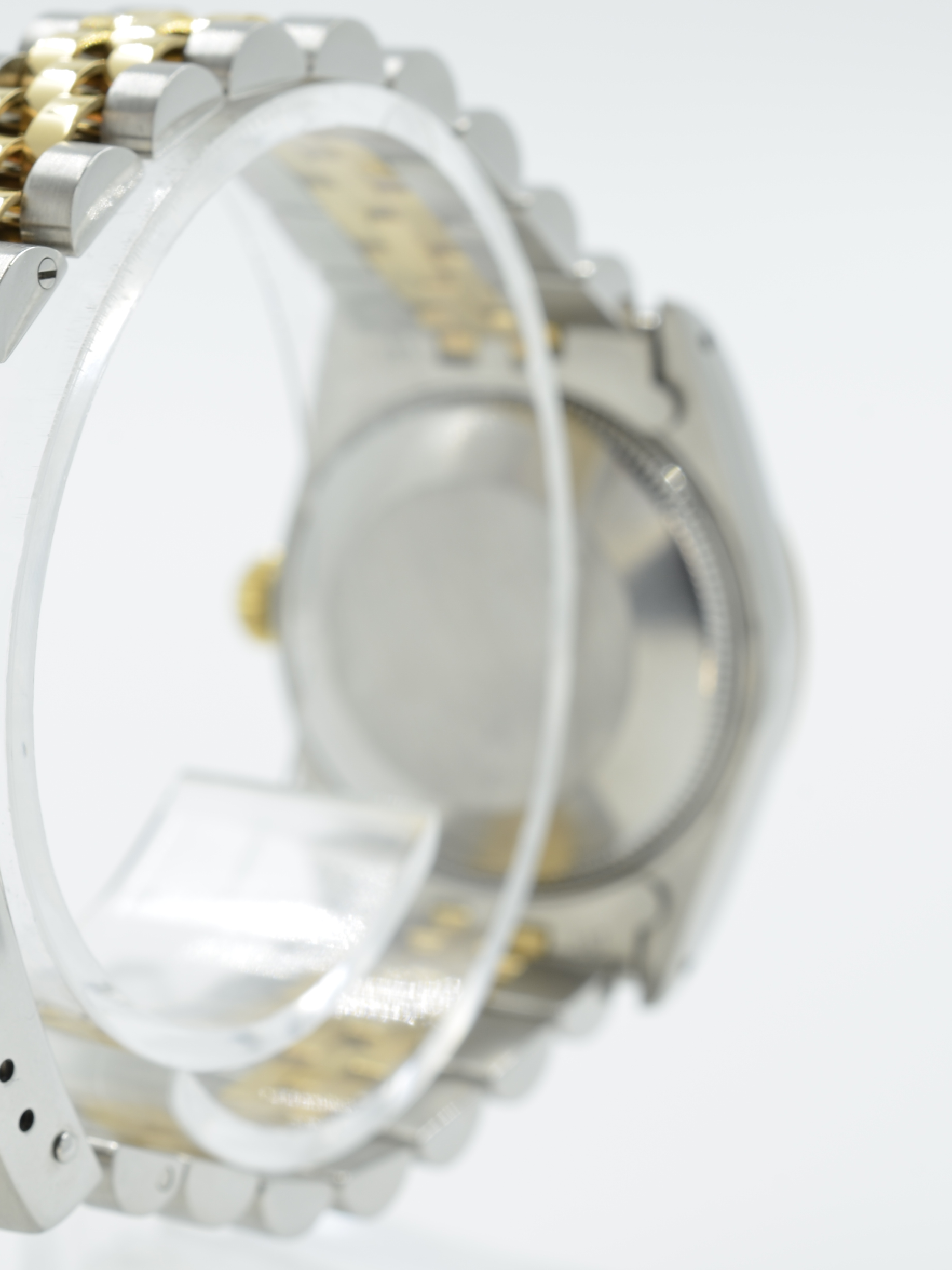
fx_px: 3191
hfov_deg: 16.9
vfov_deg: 22.5
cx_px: 277
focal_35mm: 87
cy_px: 635
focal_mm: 40
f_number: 13
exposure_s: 1/13
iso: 100
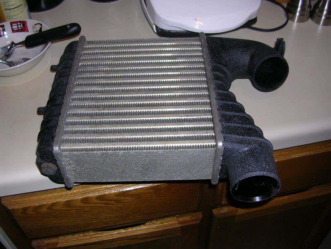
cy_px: 124
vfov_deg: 37.7
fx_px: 363
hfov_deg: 49.0
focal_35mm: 38
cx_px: 166
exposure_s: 1/60.1
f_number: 2.8
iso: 50
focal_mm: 5.8
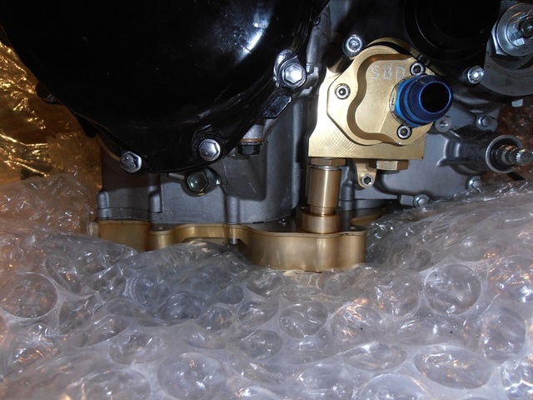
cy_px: 200
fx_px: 370
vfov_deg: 56.8
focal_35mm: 24
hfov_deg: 71.6
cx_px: 266
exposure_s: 1/30
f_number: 3
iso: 125
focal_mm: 4.2
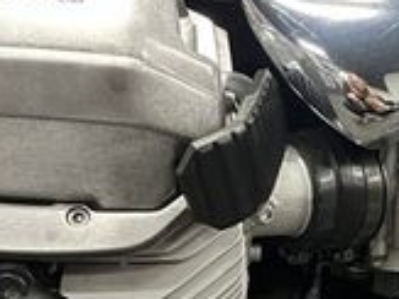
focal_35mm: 102
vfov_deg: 14.4
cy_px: 228
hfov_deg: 19.0
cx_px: 330
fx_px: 1175
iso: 500
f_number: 1.6
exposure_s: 1/50
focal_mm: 5.1
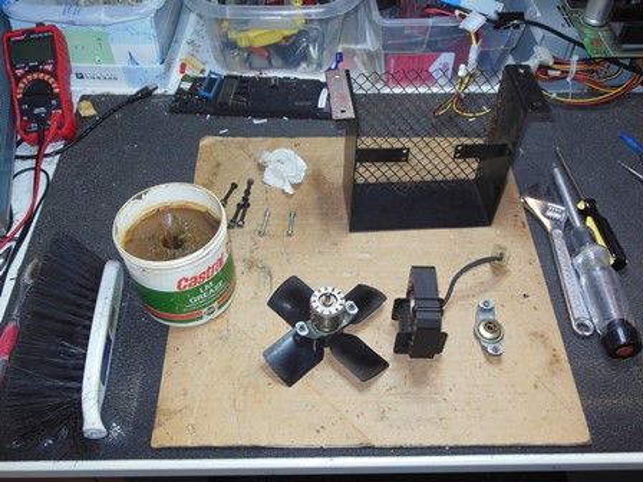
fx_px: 613
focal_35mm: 33
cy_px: 241
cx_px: 322
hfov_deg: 55.4
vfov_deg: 42.9
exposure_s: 1/30
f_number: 3.5
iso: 200
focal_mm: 6
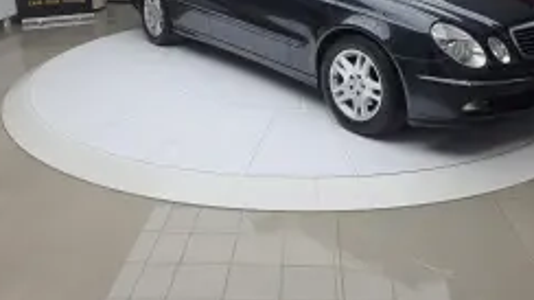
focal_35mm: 37
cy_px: 42
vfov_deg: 30.8
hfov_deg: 53.9
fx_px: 524
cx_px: 300
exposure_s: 1/116
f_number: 1.7
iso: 12
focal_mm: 6.25
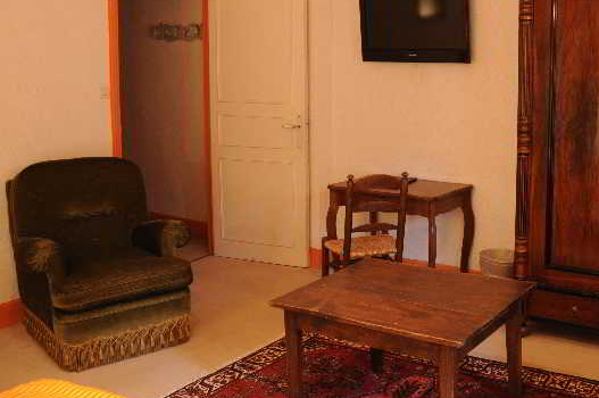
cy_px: 112
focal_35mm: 41
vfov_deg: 32.1
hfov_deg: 45.9
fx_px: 681
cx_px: 446
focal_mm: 18
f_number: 4.5
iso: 640
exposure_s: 1/13
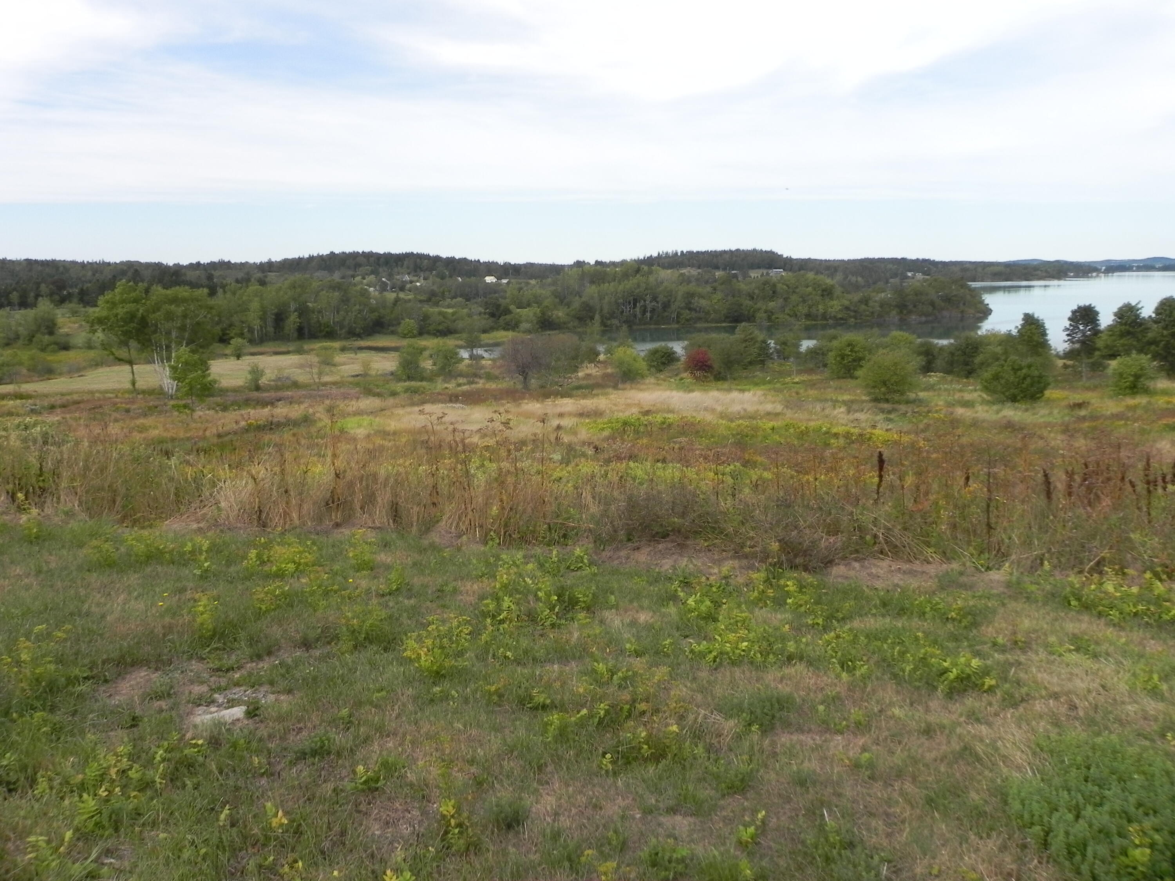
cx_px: 588
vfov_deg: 53.1
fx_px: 883
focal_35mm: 26
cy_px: 440
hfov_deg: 67.3
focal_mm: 4.6
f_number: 5.6
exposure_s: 1/396
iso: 160
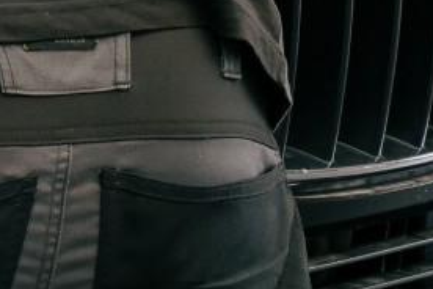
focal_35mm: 555
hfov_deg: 3.7
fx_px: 6674
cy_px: -366
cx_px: 366
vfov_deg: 2.5
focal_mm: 63
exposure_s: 1/200
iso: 1000
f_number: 6
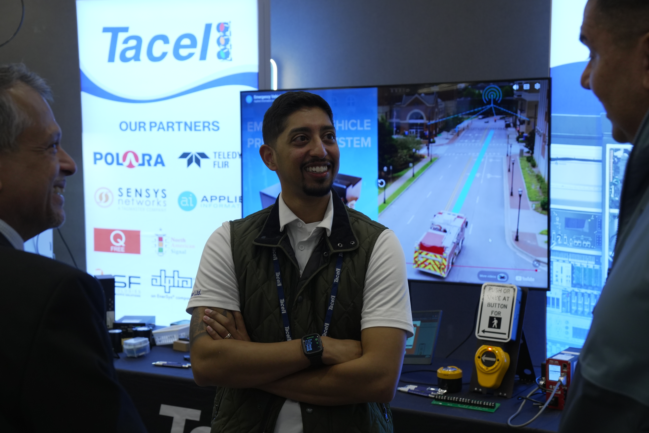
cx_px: 324
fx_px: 1028
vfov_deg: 23.8
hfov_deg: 35.1
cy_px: 216
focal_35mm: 57
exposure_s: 1/125
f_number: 4
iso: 800
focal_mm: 38
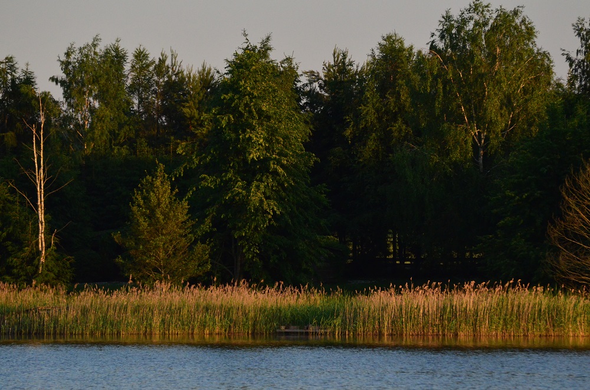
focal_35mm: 278
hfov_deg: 7.4
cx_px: 295
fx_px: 4538
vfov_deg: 4.9
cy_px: 195
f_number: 5
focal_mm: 185
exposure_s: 1/5000
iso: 2000
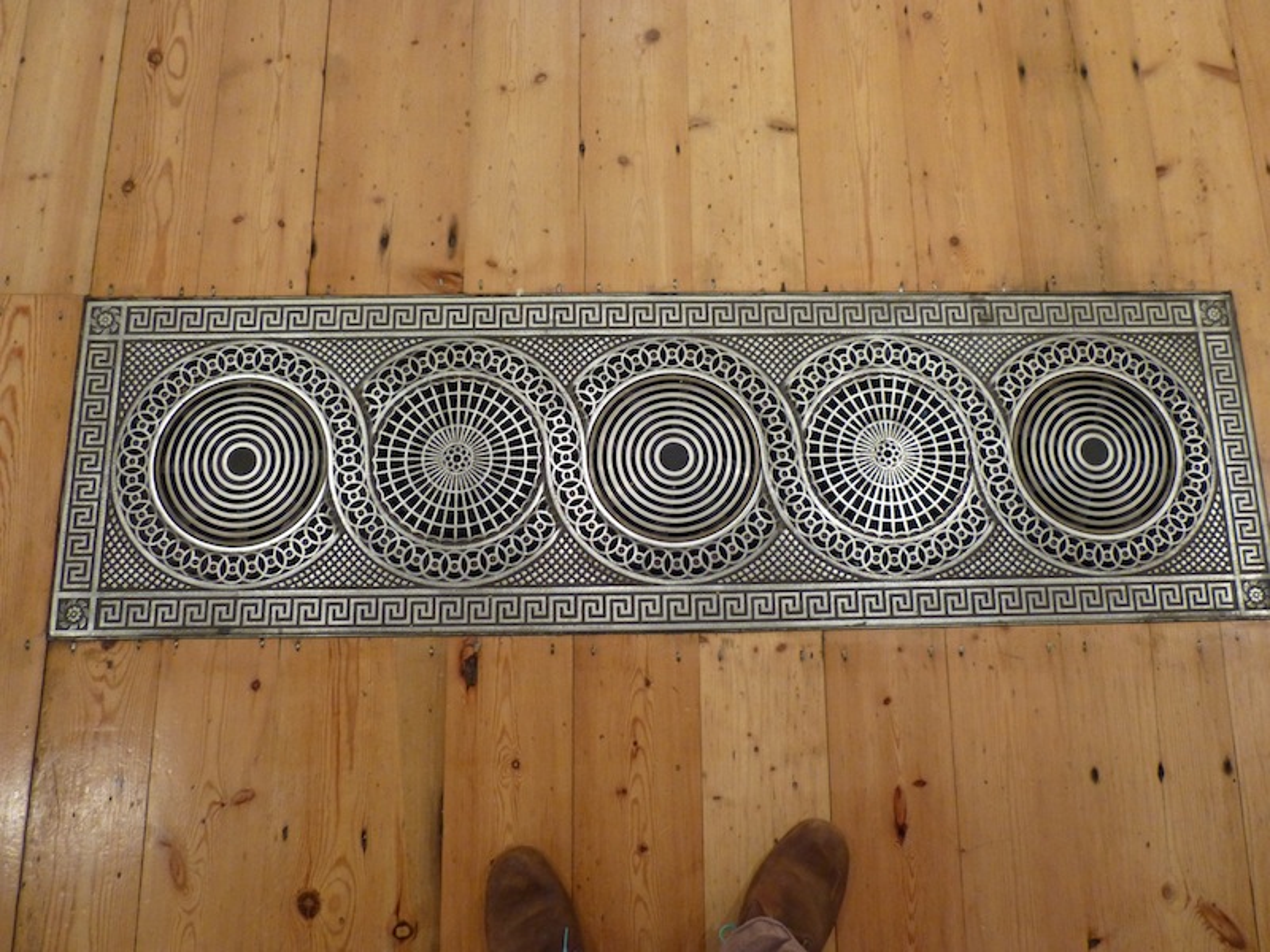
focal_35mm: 25
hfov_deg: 69.4
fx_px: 917
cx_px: 635
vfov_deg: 54.9
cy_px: 476
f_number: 3.1
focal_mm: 4.5
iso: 400
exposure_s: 1/8
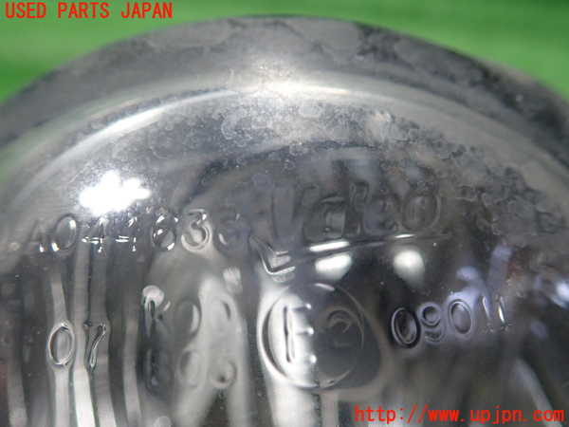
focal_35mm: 30
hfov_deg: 60.0
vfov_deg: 46.8
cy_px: 214
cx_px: 284
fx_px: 493
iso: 400
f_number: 2.3
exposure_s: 1/125
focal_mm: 5.5
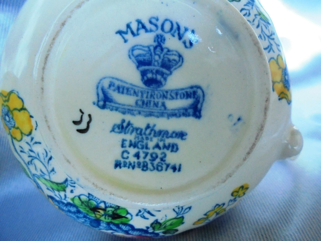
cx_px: 160
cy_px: 120
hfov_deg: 67.3
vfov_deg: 53.1
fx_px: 241
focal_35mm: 26
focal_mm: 4.6
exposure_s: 1/15
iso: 400
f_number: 3.5
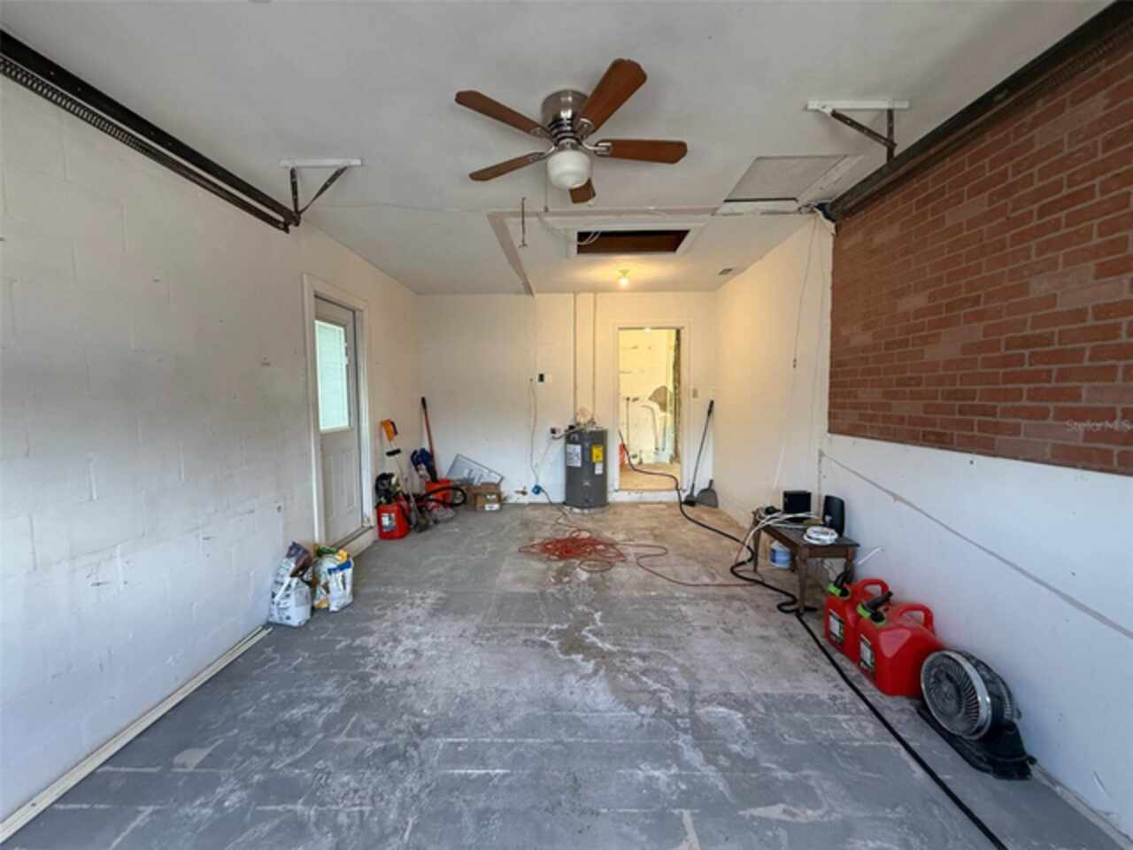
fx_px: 458
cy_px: 425
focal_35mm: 14
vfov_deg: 85.7
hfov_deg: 102.1
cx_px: 566
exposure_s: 1/120
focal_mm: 2.22
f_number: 2.2
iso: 320
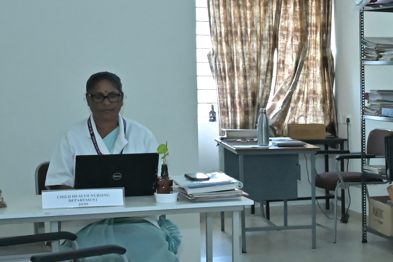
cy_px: 183
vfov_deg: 14.3
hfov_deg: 19.0
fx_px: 1036
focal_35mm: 95
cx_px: 582
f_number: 8
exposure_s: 1/160
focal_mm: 24
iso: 6400
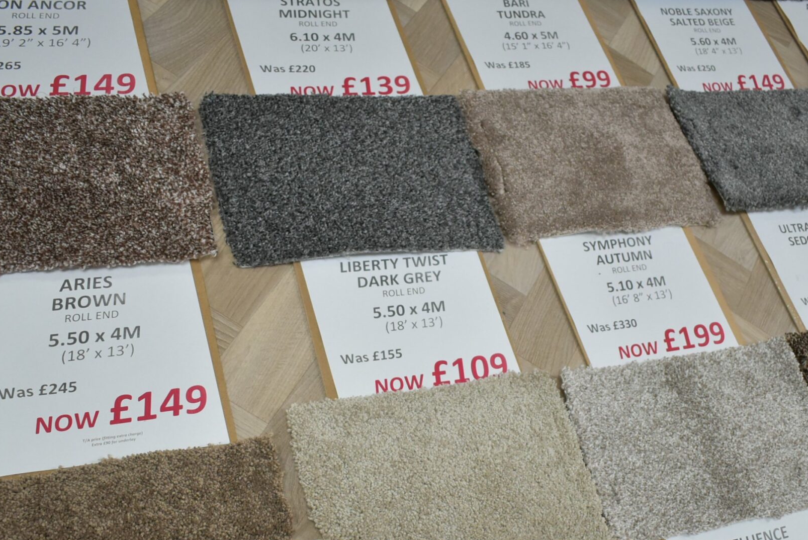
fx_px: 966
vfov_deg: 30.8
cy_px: 398
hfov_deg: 45.4
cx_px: 438
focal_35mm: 43
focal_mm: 18
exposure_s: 1/125
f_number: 3.5
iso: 1250
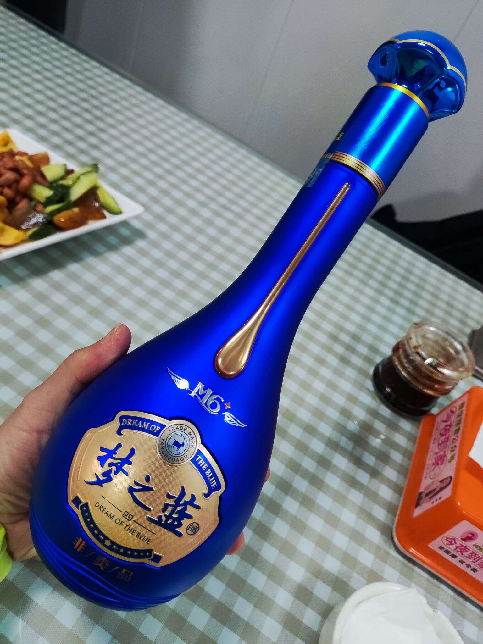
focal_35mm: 25
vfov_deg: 69.4
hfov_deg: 54.9
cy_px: 322
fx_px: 465
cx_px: 242
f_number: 1.79
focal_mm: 4.71
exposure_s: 1/50
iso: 534
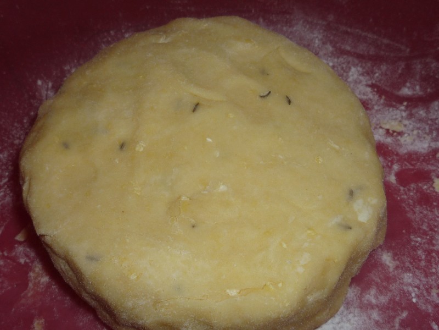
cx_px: 220
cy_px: 165
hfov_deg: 40.4
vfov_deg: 30.9
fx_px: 596
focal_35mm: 47
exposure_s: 1/30
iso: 100
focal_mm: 5.8
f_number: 4
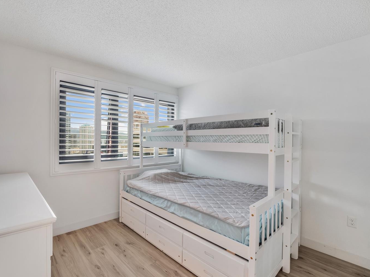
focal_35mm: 16
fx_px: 171
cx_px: 152
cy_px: 138
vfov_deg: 78.1
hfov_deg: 93.5
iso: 400
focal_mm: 14
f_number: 9
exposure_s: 1/10
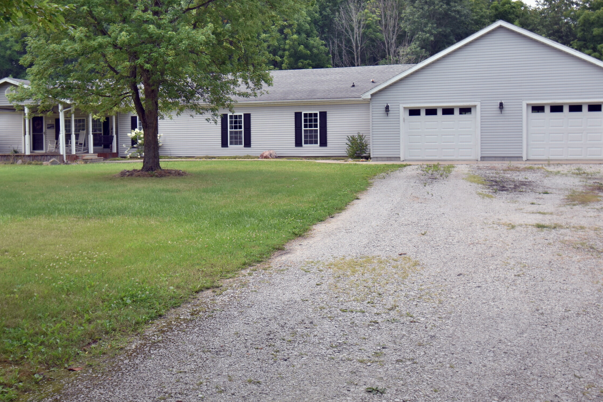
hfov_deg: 47.2
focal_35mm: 41
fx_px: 687
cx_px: 251
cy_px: 162
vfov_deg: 32.5
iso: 100
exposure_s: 1/160
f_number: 6.3
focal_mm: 20
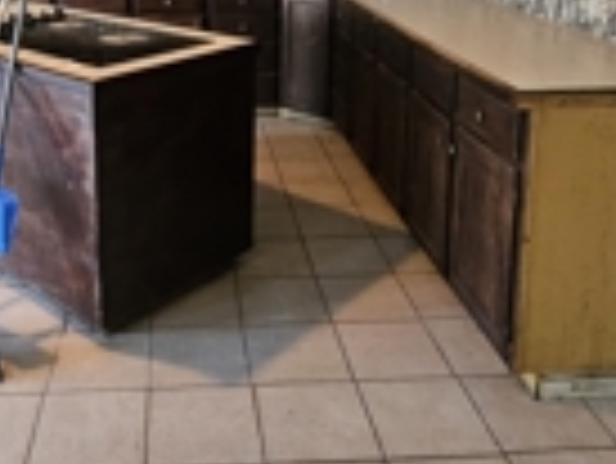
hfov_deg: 47.8
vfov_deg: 35.3
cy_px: 36
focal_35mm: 38
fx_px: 677
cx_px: 189
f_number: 2.2
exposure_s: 1/30
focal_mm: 1.7
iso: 500
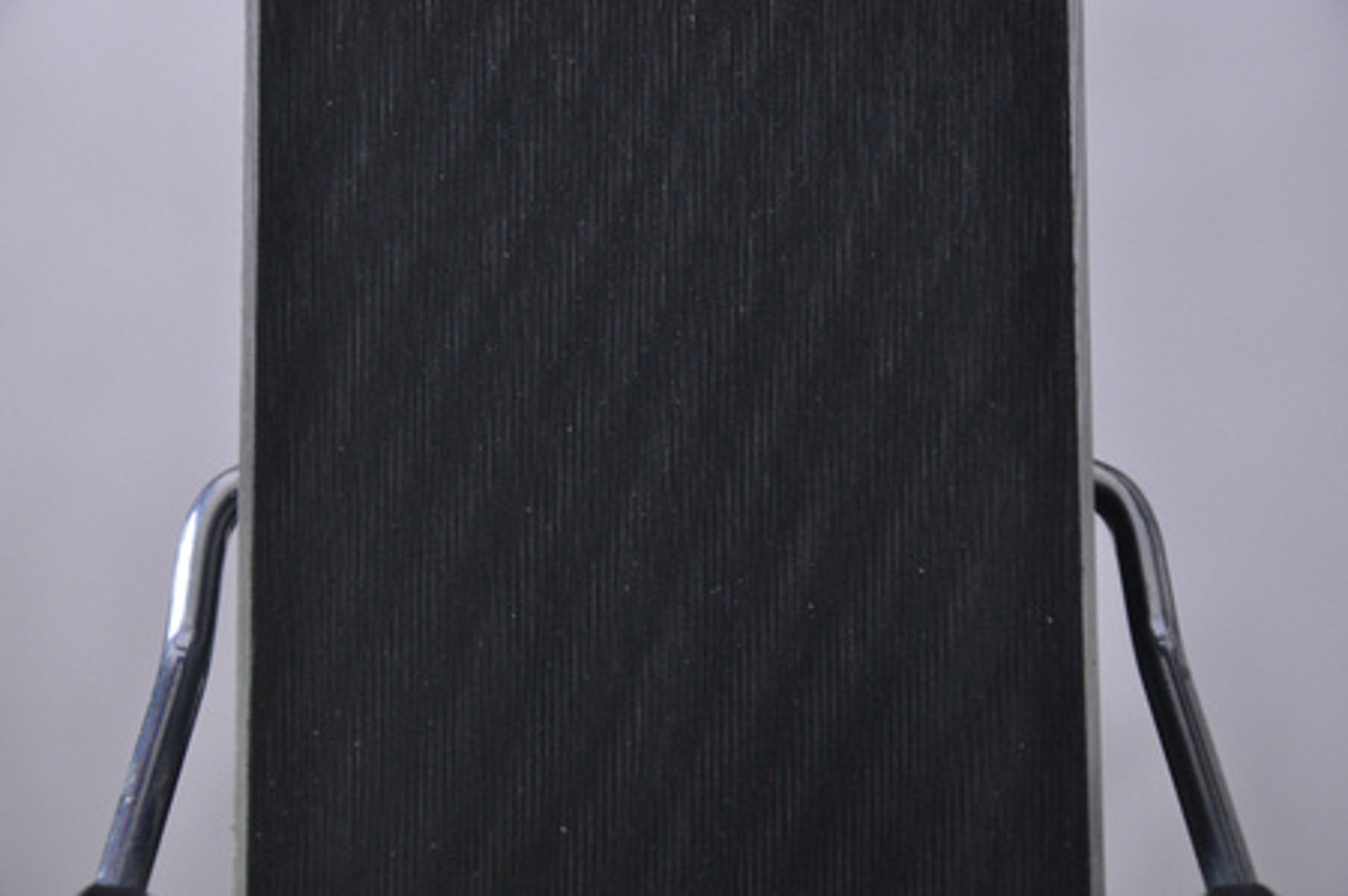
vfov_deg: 8.7
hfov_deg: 13.1
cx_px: 674
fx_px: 5891
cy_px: 448
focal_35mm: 158
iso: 3200
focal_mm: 105
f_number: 9.5
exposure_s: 1/125
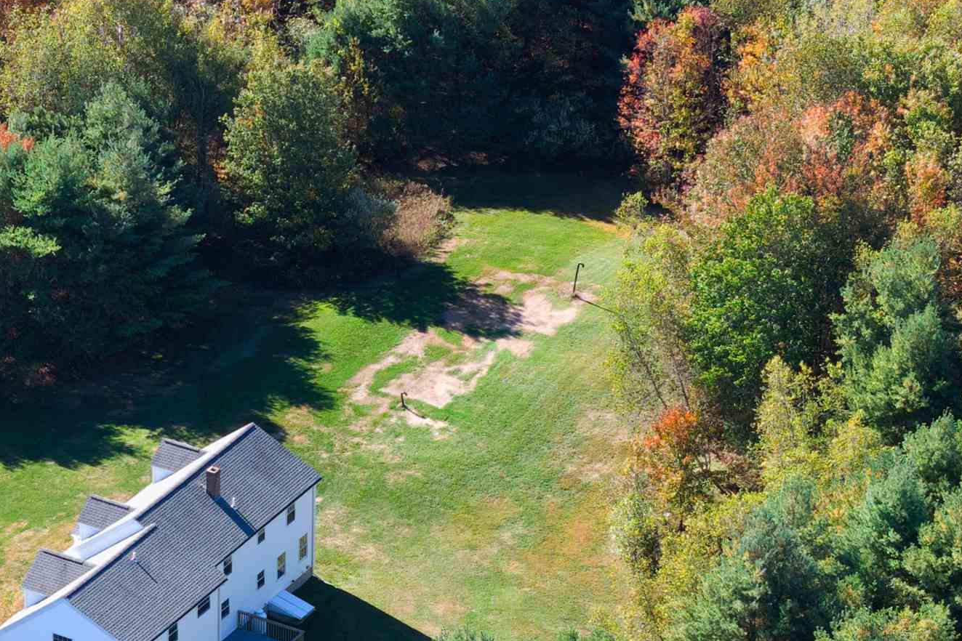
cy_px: 549
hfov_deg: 30.1
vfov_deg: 20.6
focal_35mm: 65
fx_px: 1737
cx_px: 162
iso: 125
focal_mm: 14.4
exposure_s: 1/400
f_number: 2.8
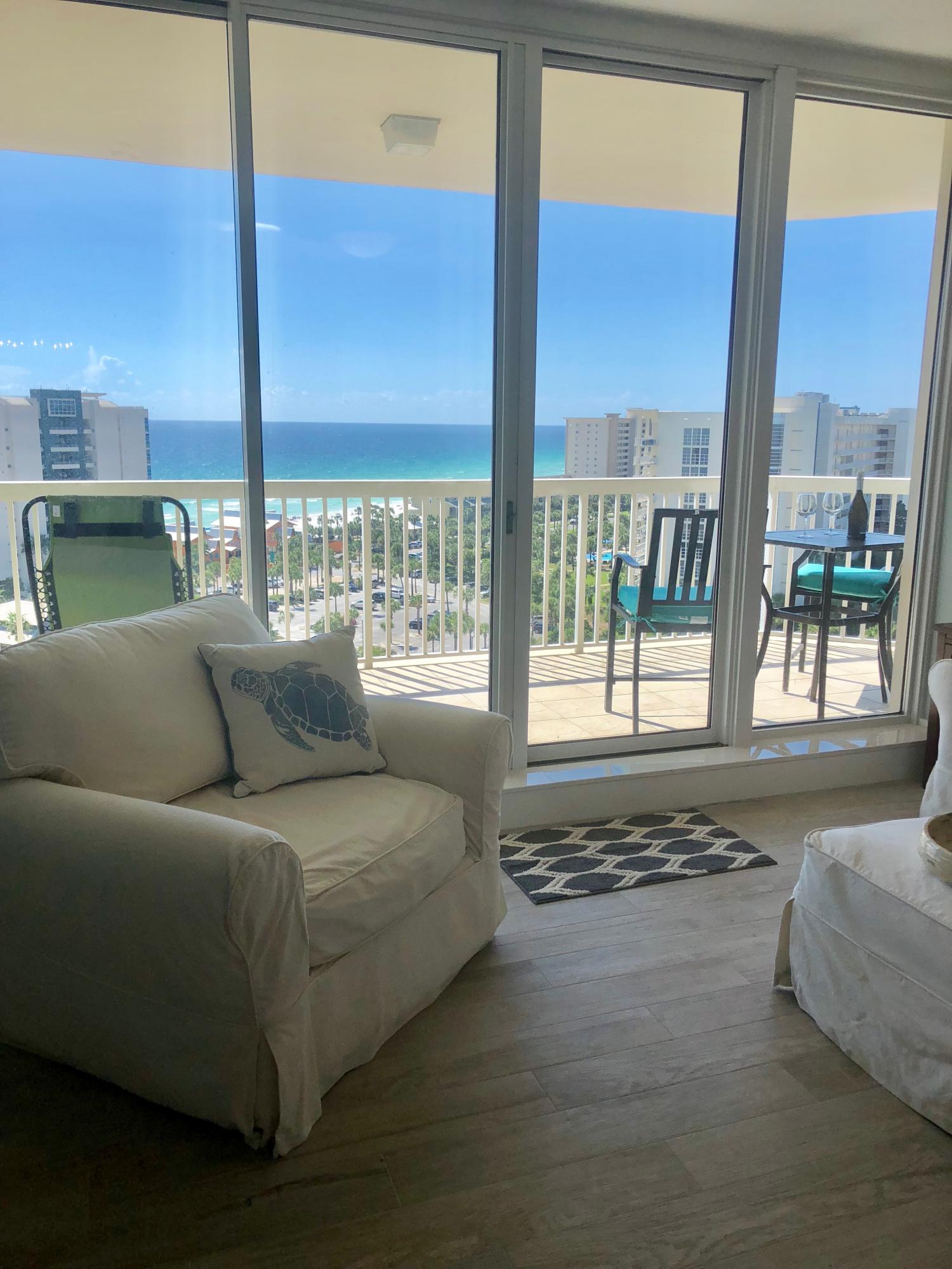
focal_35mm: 28
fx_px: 1027
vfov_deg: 63.4
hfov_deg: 49.7
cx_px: 476
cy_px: 634
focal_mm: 3.99
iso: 20
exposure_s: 1/787
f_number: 1.8
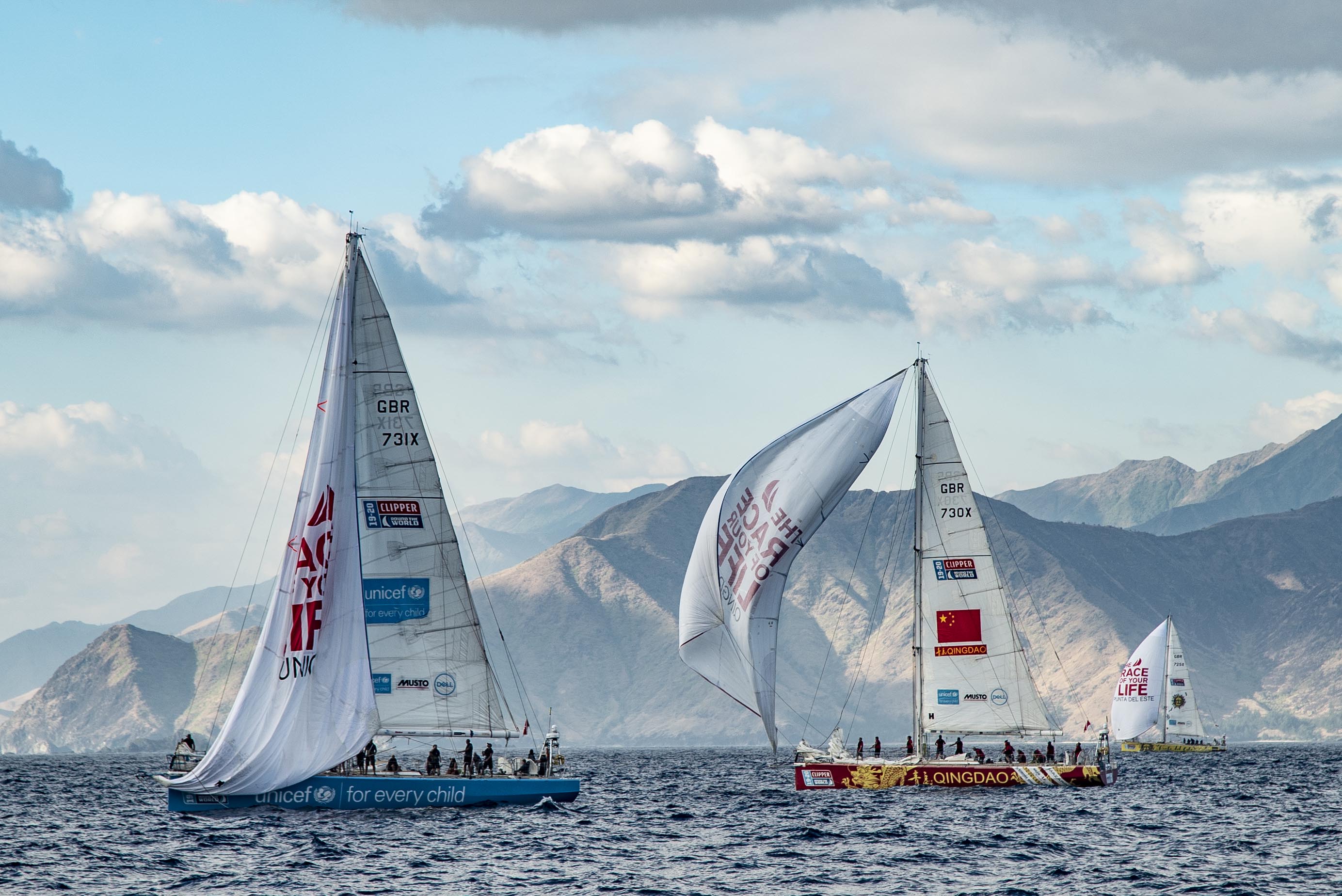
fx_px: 5855
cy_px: 448
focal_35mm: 157
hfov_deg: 13.1
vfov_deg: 8.8
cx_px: 671
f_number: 5.6
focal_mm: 105
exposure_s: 1/500
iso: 160
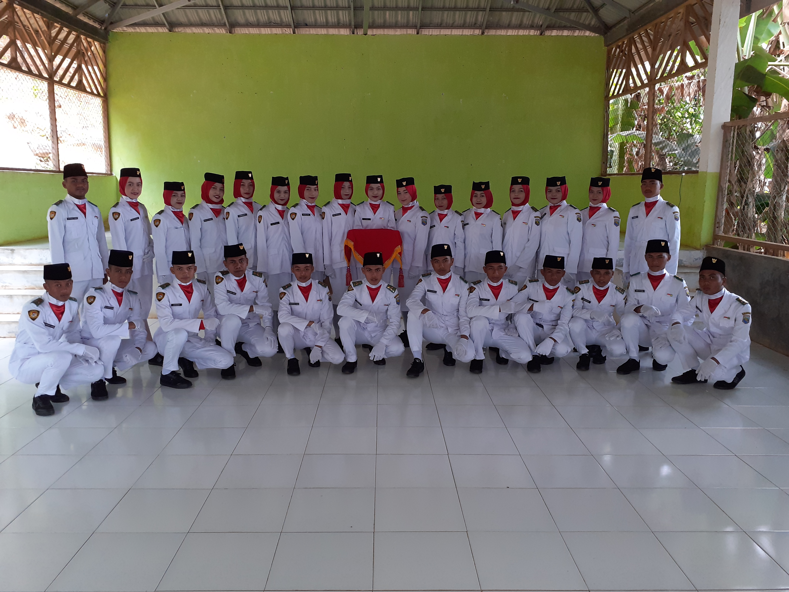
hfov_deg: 65.3
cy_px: 296
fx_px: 615
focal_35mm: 27
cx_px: 394
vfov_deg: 51.4
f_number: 1.9
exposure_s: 1/50
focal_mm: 3.6
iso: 125
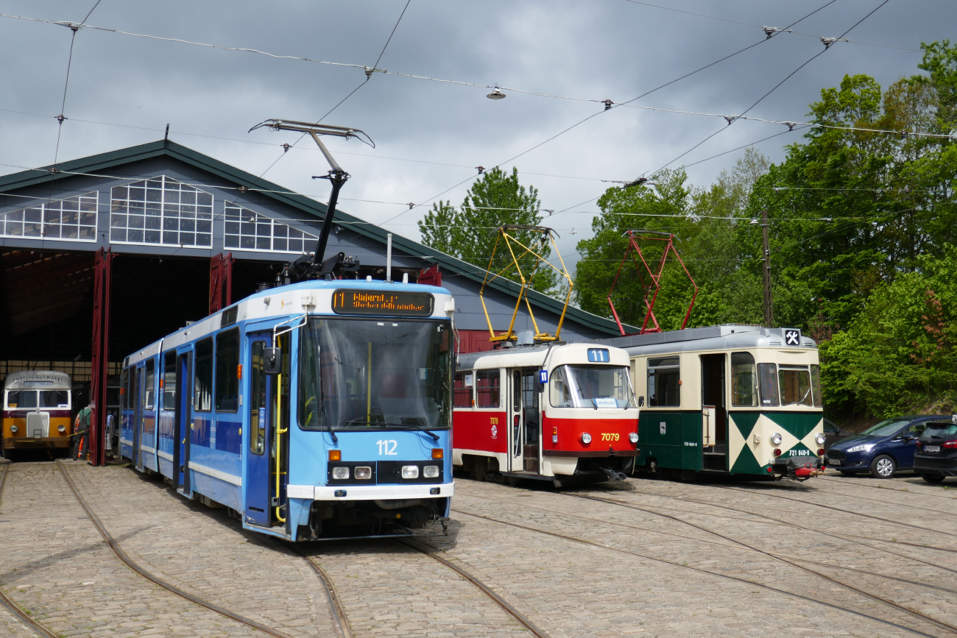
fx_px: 1037
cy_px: 319
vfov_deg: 34.2
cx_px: 478
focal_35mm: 39
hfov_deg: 49.5
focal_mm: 14.3
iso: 125
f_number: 3.7
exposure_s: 1/1300
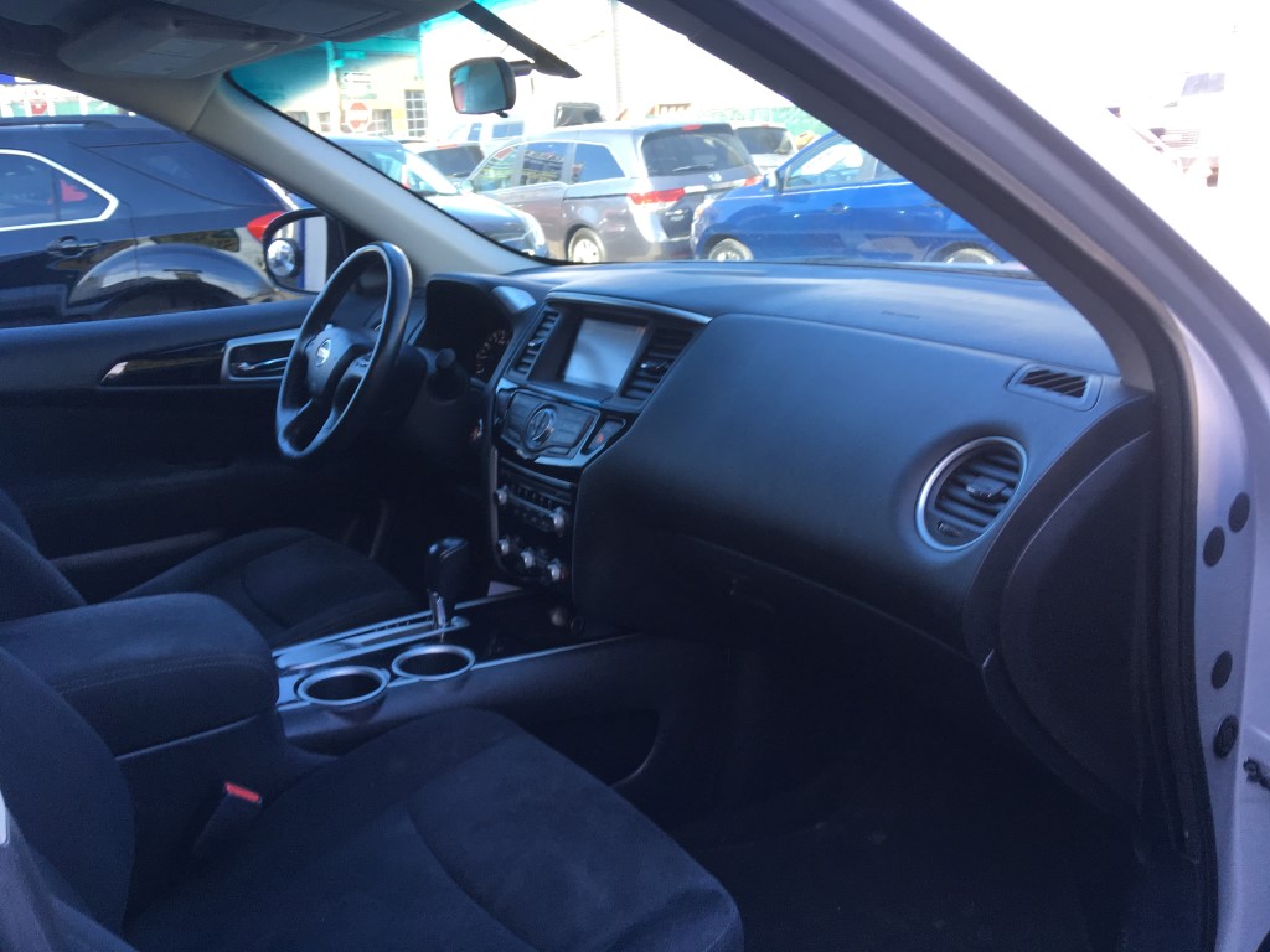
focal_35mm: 29
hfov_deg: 61.7
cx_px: 635
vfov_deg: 48.2
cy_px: 476
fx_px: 1064
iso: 40
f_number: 2.2
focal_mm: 4.15
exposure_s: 1/120
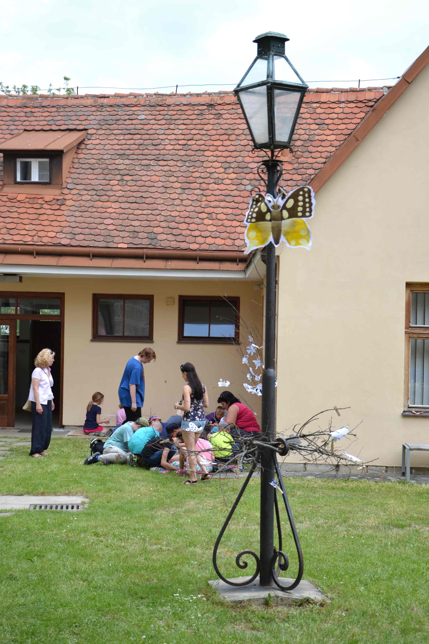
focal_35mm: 68
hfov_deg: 20.2
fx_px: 1206
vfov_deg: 29.9
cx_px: 214
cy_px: 322
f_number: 6.3
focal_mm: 45
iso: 100
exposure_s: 1/160
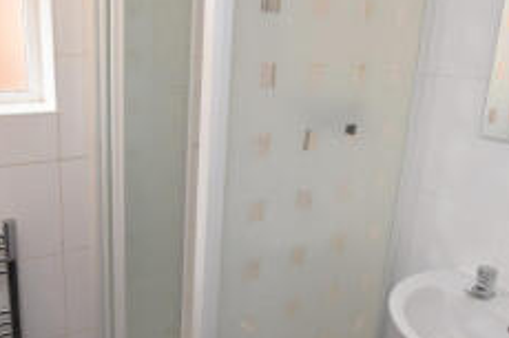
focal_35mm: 31
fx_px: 438
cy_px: 165
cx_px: 201
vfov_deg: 42.3
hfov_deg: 59.8
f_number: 5.6
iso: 400
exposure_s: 1/125
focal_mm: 10
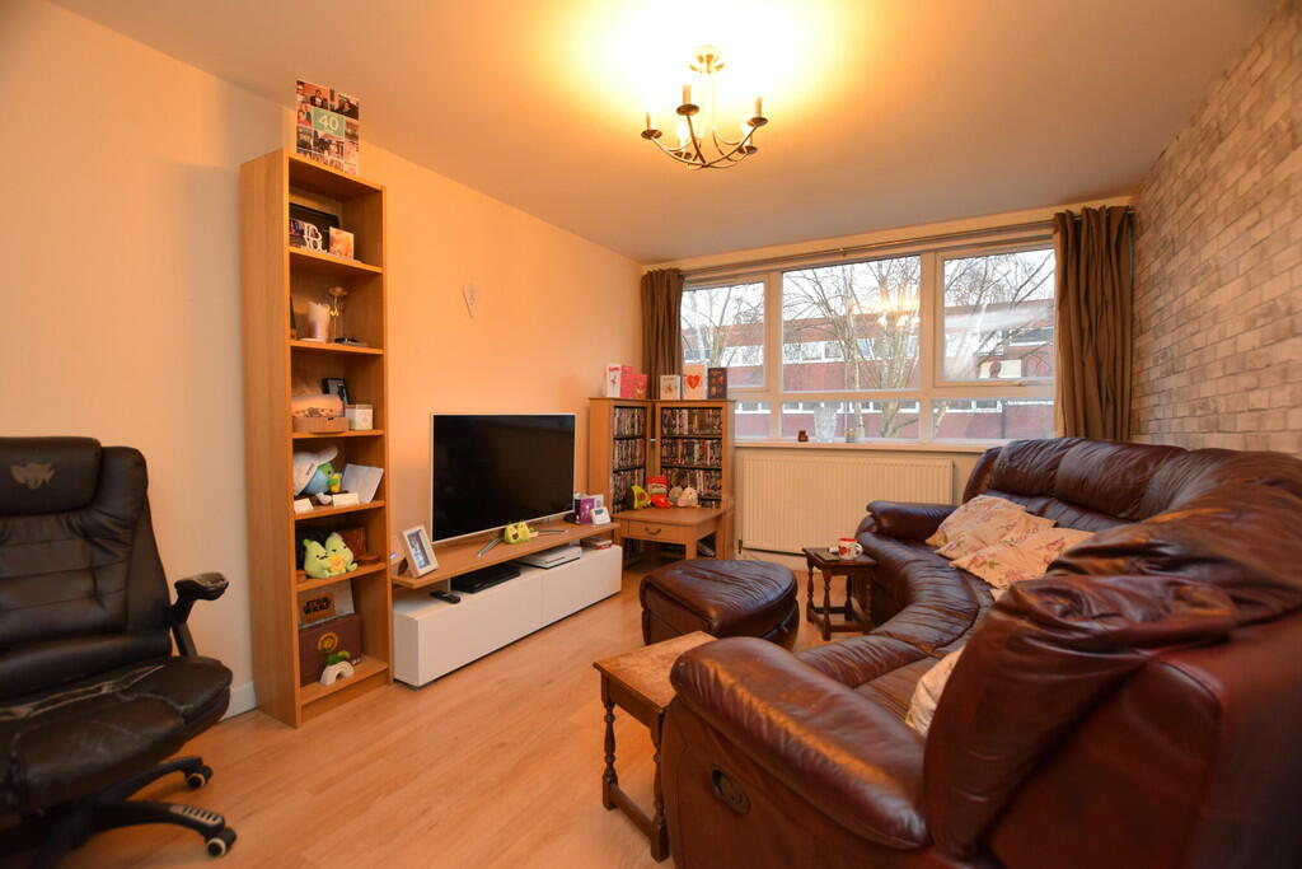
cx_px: 651
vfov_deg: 77.3
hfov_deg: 100.4
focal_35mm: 15
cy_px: 434
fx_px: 543
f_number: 4.5
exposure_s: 1/80
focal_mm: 10
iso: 800
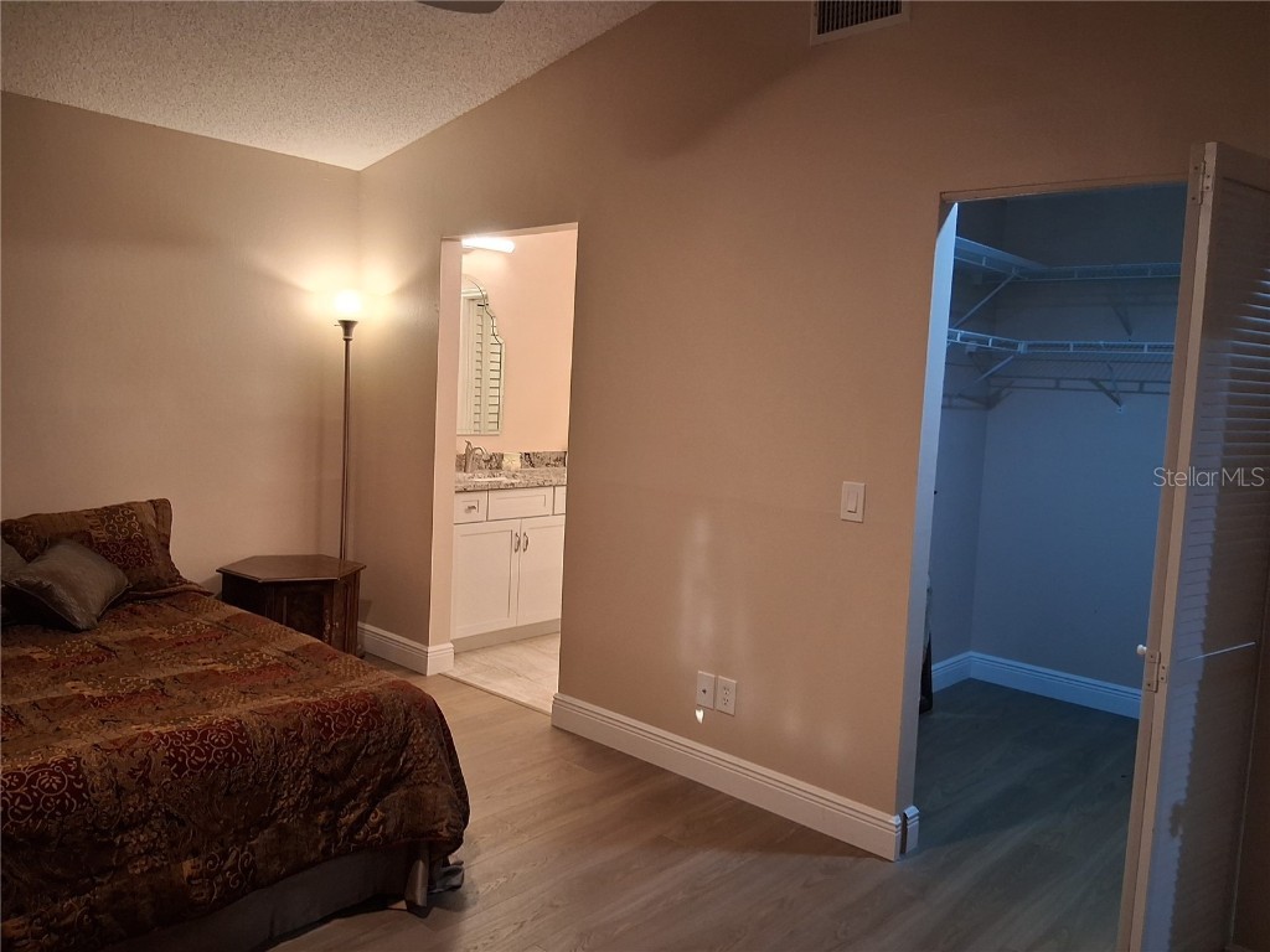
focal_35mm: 26
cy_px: 476
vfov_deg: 53.1
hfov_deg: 67.3
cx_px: 635
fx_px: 954
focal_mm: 3.98
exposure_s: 1/60
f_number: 1.8
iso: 250
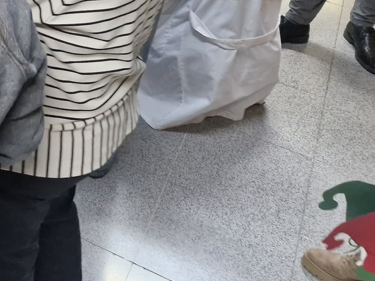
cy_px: -100
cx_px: -147
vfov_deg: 19.4
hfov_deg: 23.8
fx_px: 748
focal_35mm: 69
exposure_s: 1/50
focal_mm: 5.54
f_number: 1.8
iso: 640
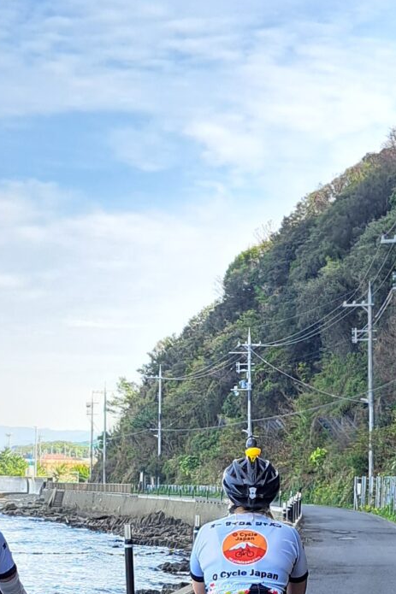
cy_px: 597
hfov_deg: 14.8
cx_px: 100
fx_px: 1519
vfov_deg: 21.4
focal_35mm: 92
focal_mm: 5.23
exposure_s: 1/362
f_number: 1.8
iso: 50
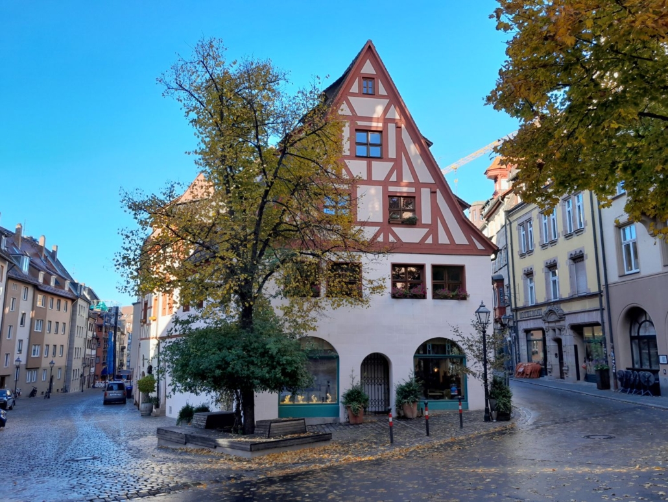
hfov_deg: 67.3
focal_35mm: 26
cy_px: 251
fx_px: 502
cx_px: 334
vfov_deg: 53.1
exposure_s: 1/275
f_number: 1.8
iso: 40
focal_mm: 4
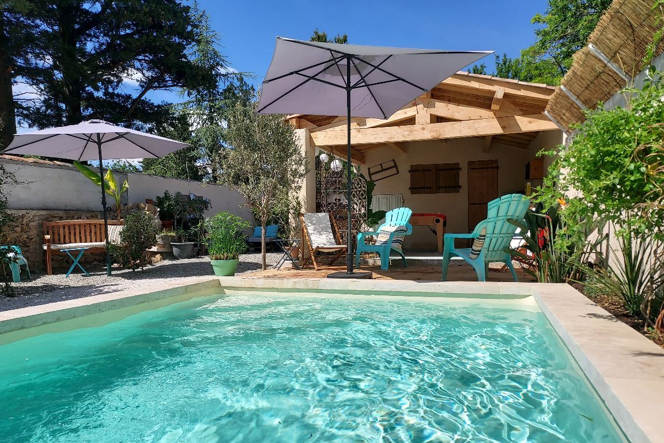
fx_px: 480
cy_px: 234
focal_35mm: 26
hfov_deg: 69.4
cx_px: 329
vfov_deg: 49.5
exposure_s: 1/1958
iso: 40
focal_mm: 4.6
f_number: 1.8
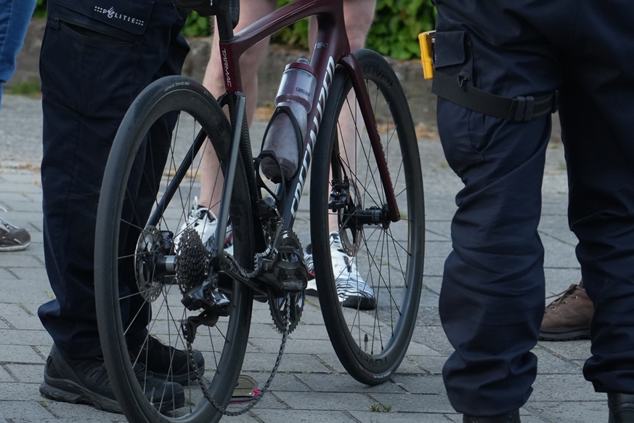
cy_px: 154
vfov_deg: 5.9
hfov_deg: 8.9
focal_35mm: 231
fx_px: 4068
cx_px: 222
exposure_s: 1/80
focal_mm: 105
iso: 1250
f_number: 5
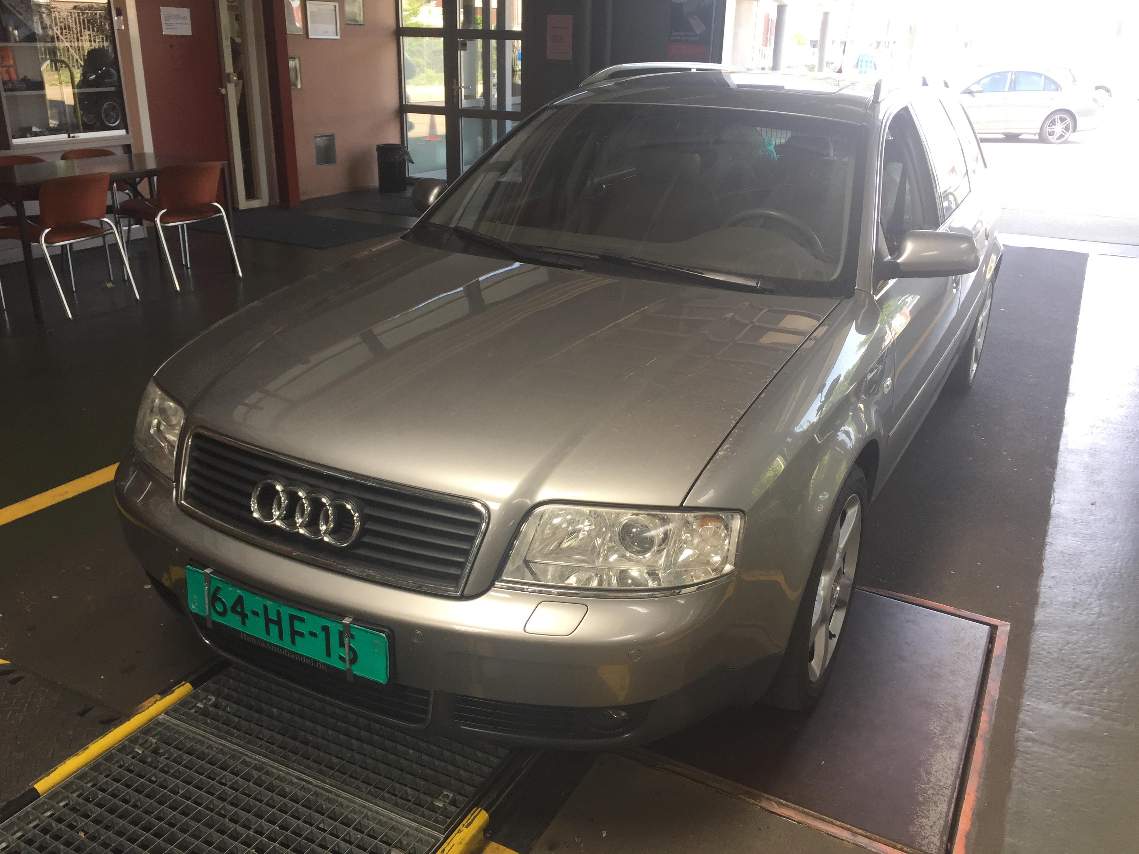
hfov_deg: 61.7
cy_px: 427
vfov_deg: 48.2
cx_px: 570
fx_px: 954
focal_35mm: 29
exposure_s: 1/100
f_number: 2.2
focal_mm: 4.15
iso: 50
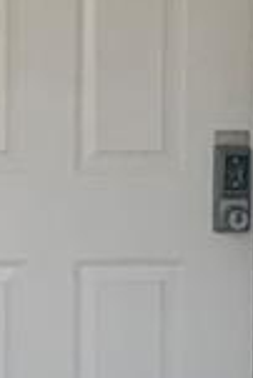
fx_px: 2261
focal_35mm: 215
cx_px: -8
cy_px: 210
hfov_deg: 6.4
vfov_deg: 9.6
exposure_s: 1/122
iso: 64
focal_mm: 4.25
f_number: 1.8
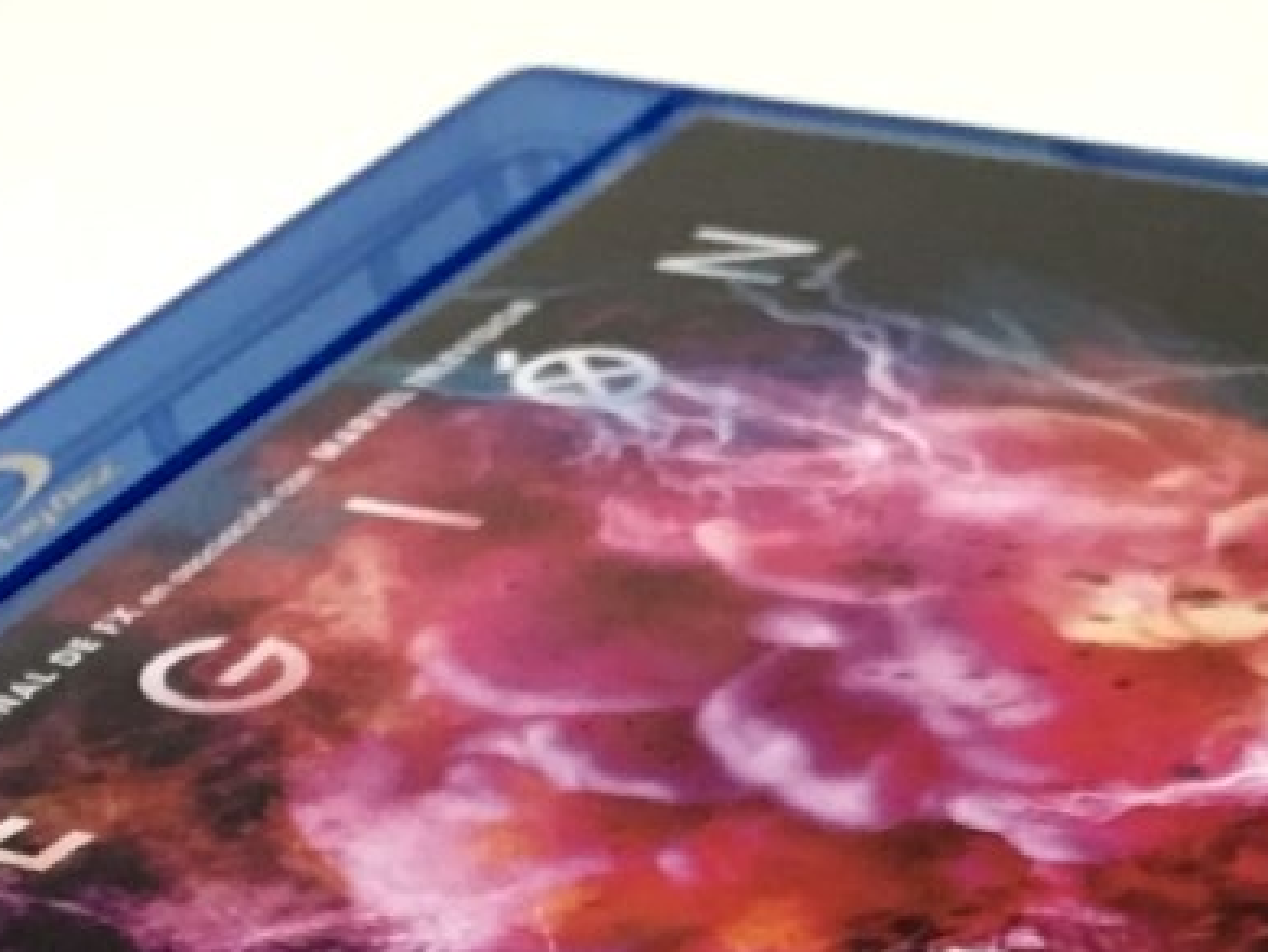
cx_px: 1200
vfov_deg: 13.1
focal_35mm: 107
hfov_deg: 18.0
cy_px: 1413
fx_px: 3922
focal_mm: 4.15
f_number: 2.2
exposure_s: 1/17
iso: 64
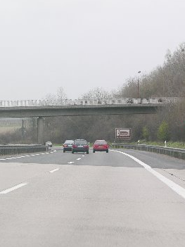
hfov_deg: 8.1
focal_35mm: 184
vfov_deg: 10.7
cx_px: 37
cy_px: 106
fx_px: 1312
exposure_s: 1/119
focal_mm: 27.3
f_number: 4.6
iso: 50
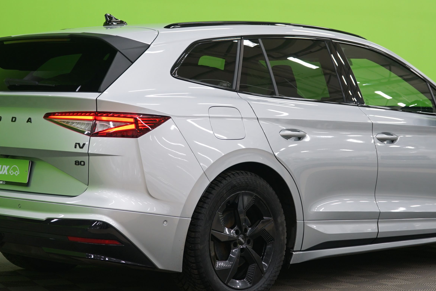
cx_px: 239
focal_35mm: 85
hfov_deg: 23.9
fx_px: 1030
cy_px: 111
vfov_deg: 16.1
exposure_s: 1/10
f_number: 4.5
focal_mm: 50
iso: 400
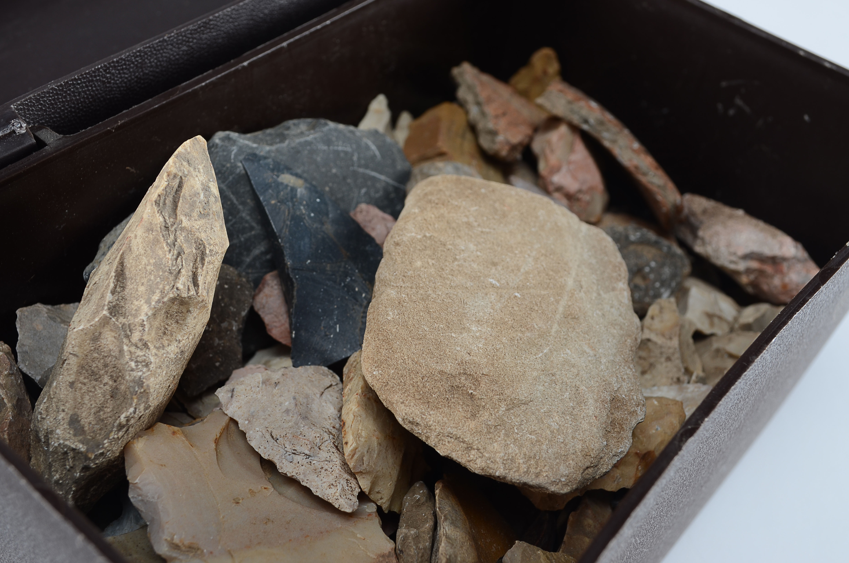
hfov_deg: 43.7
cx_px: 424
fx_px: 1059
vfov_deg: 29.7
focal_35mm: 45
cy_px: 282
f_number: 9
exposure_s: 1/80
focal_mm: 30
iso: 100
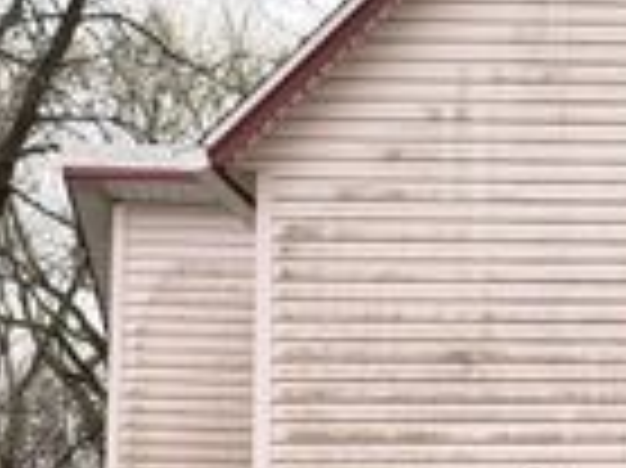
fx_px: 3126
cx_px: 878
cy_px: 335
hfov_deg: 11.1
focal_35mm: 173
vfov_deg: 8.6
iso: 100
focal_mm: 6.76
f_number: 1.78
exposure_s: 1/1185
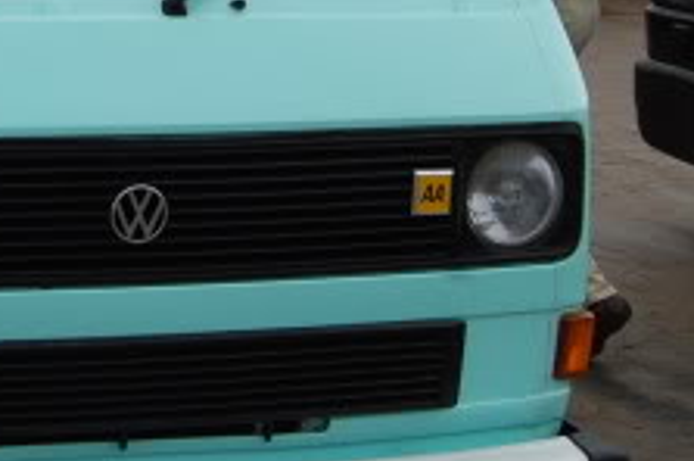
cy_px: -73
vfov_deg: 9.6
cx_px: -98
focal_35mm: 140
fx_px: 2695
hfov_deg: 14.3
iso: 200
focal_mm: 26
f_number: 9
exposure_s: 1/320
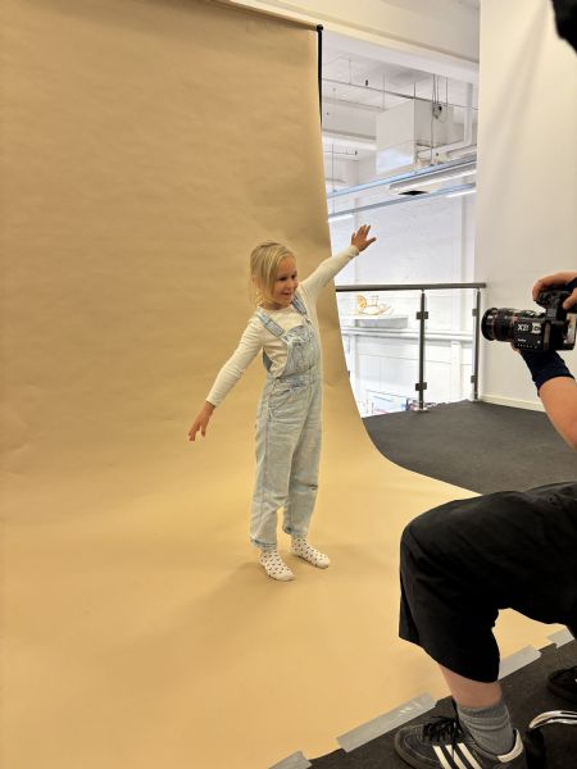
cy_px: 384
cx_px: 288
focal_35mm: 26
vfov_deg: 67.3
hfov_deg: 53.1
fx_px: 578
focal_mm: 5.96
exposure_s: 1/100
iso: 125
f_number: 1.6
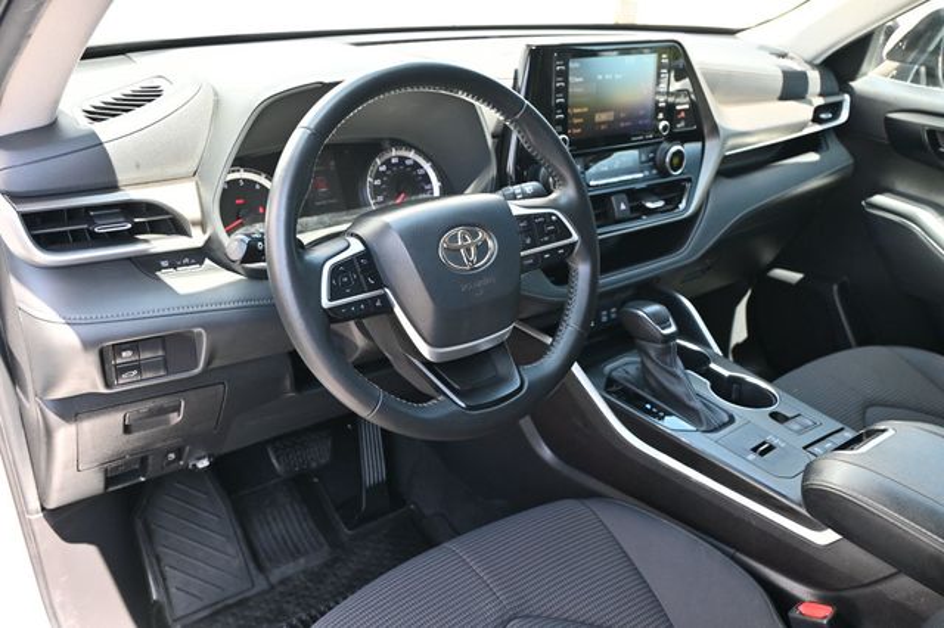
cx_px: 472
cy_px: 314
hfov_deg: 62.0
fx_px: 786
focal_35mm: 30
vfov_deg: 43.6
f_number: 3.8
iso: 500
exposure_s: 1/125
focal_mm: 20
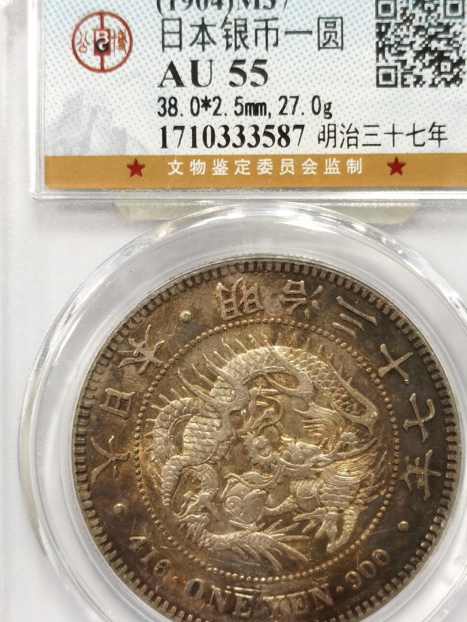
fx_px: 1367
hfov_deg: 19.4
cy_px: 330
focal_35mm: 76
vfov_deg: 25.7
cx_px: 264
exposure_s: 1/100
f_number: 16
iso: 160
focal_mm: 5.56
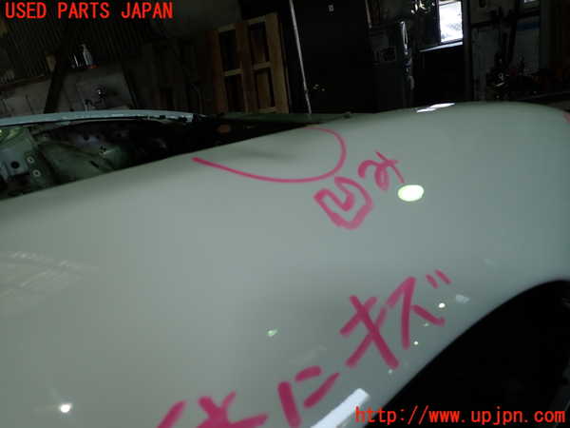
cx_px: 285
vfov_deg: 54.9
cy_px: 214
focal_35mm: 25
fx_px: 412
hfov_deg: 69.4
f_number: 2.8
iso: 100
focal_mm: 4.5
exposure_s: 1/125
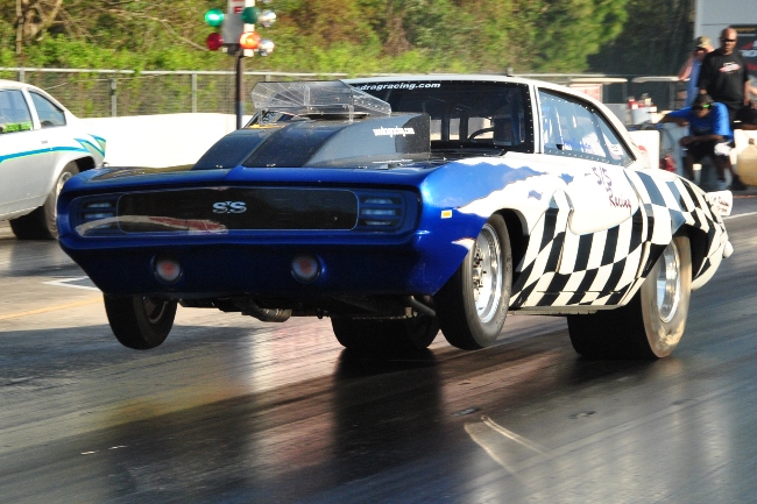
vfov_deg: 11.4
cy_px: 252
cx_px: 378
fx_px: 2523
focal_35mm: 120
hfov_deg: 17.1
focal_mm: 80
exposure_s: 1/400
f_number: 9
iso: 400
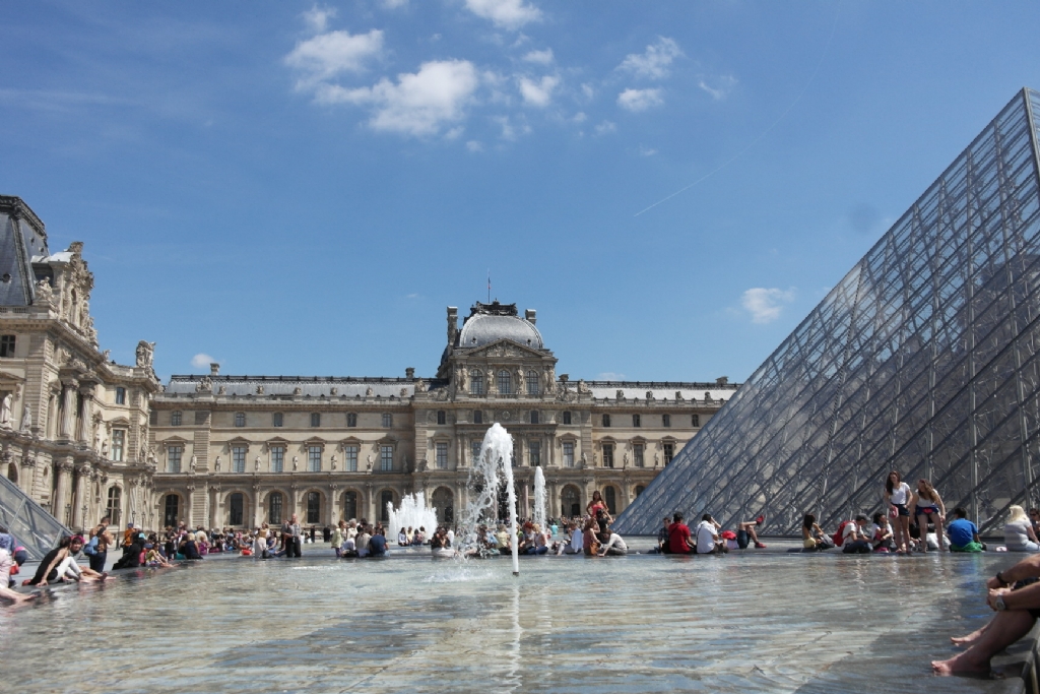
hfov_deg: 63.7
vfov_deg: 45.0
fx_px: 838
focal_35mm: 29
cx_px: 520
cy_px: 347
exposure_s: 1/320
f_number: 7.1
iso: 100
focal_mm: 19
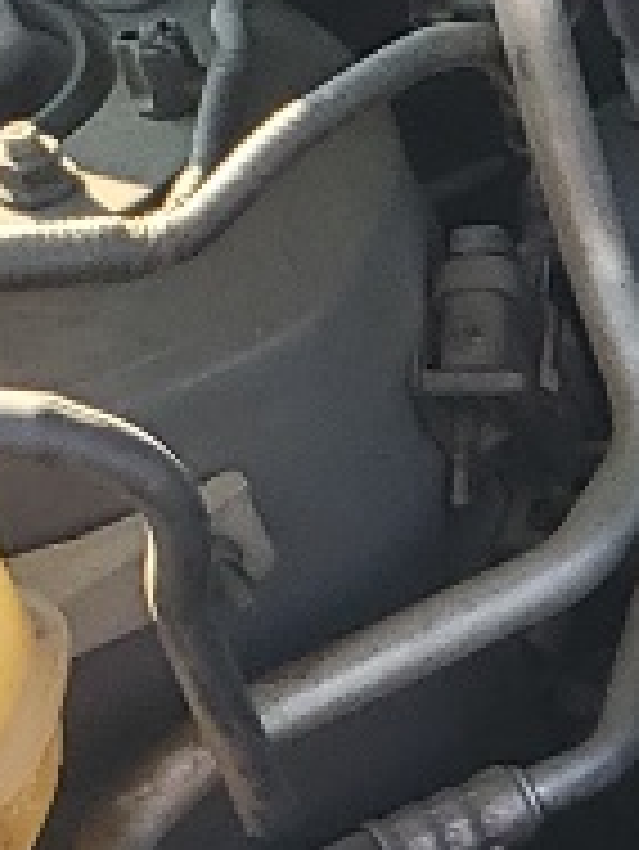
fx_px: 5409
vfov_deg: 8.6
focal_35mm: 220
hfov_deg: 5.9
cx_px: 2398
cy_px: 1624
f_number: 1.5
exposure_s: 1/417
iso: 50
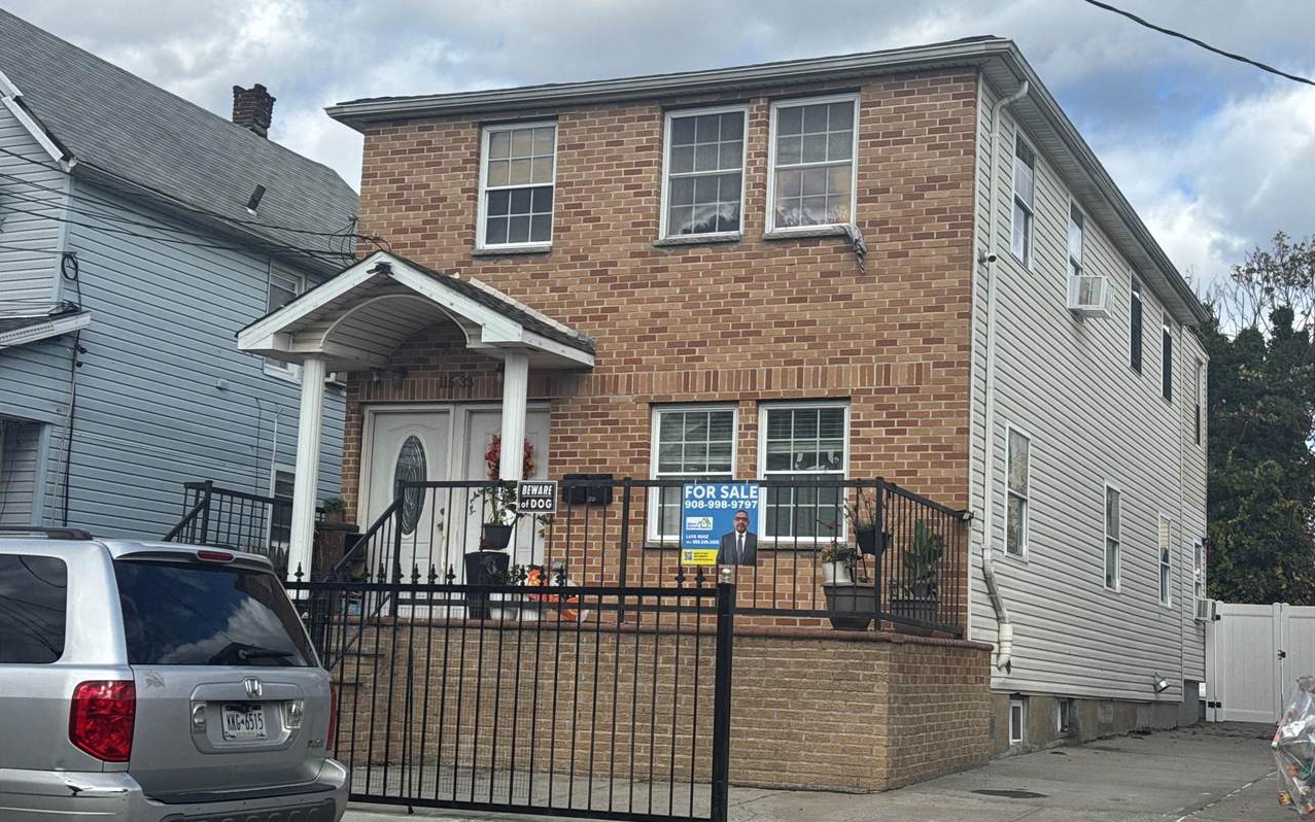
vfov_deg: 25.3
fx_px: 1828
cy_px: 396
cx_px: 658
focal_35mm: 51
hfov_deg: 39.6
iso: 64
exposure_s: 1/3425
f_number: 1.78
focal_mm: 6.76
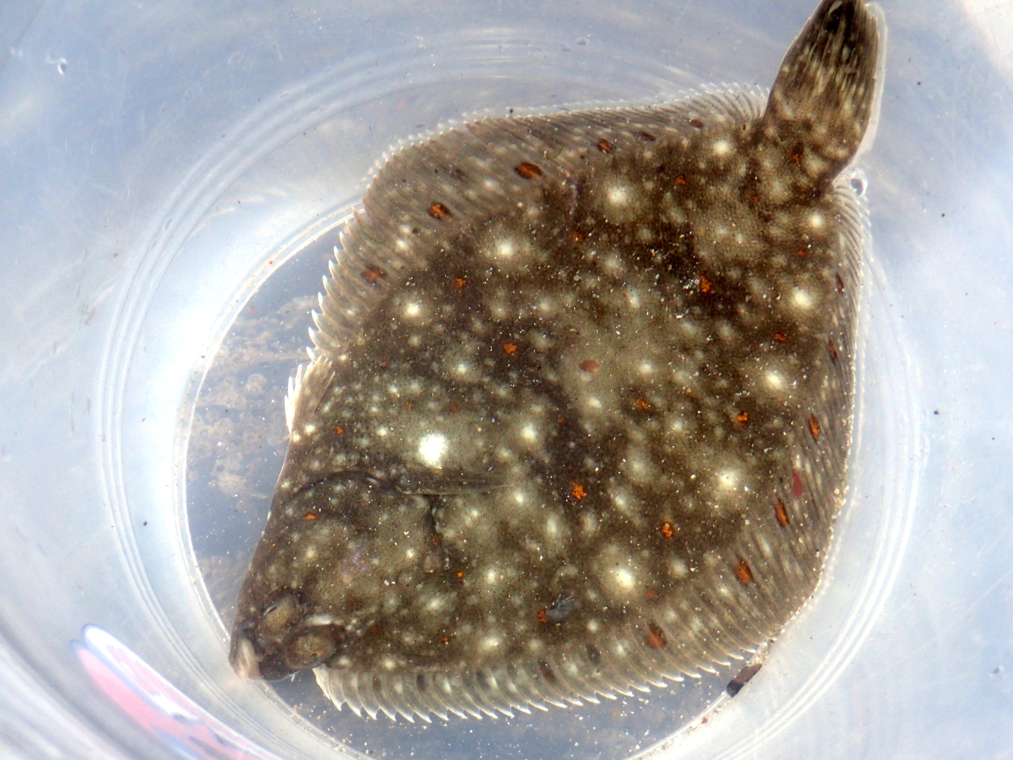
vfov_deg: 24.0
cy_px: 380
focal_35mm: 61
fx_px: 1785
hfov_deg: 31.7
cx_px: 506
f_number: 3.6
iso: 100
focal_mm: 11.01
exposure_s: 1/160
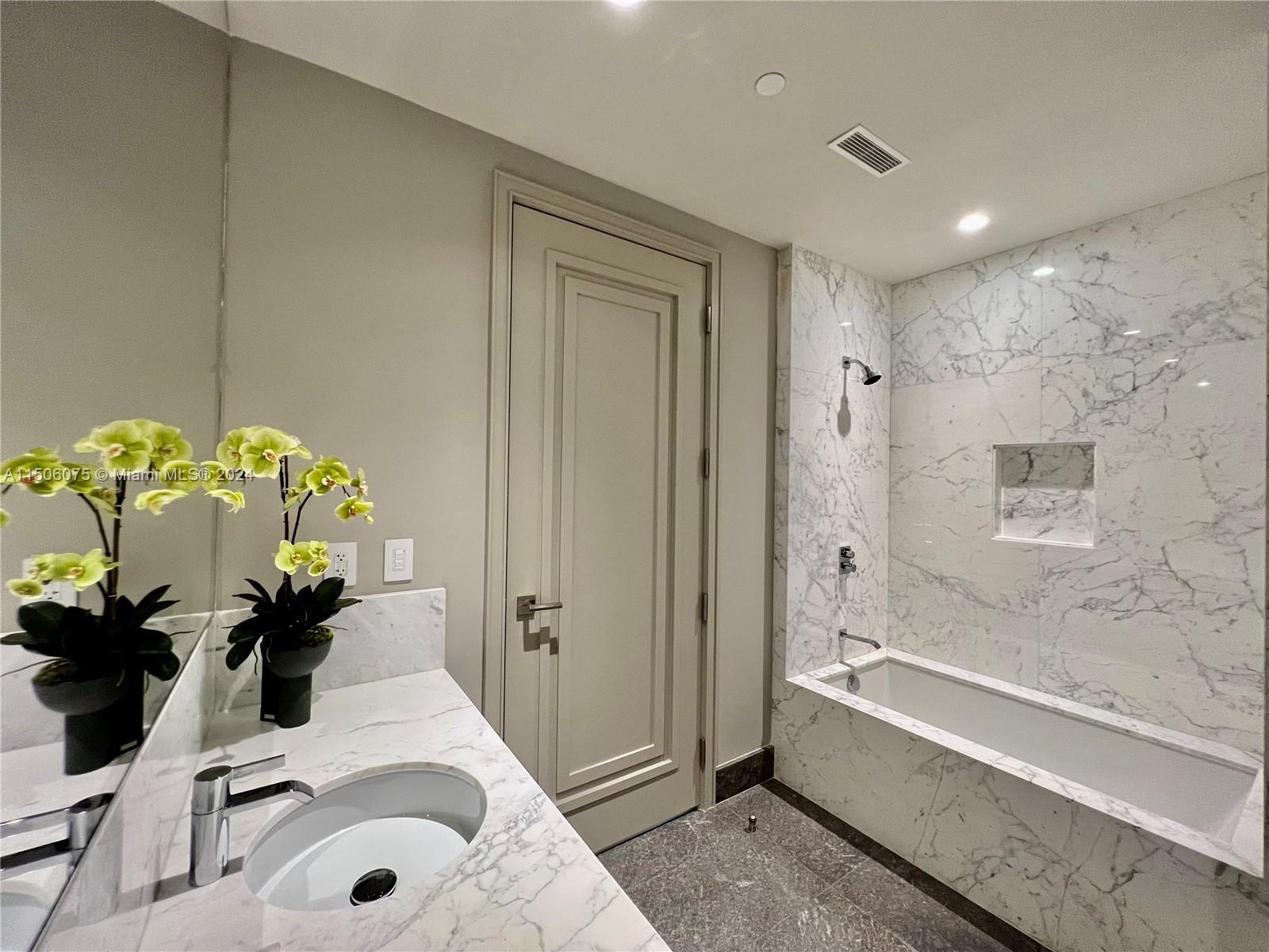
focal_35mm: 13
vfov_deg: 89.9
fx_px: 477
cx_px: 634
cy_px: 476
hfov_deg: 106.2
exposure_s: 1/60
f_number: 1.8
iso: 200
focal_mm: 1.57
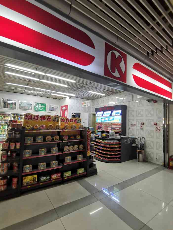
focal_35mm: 17
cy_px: 115
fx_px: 113
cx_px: 86
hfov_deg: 74.7
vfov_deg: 91.0
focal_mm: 2.26
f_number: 2.2
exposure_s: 1/50
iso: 250
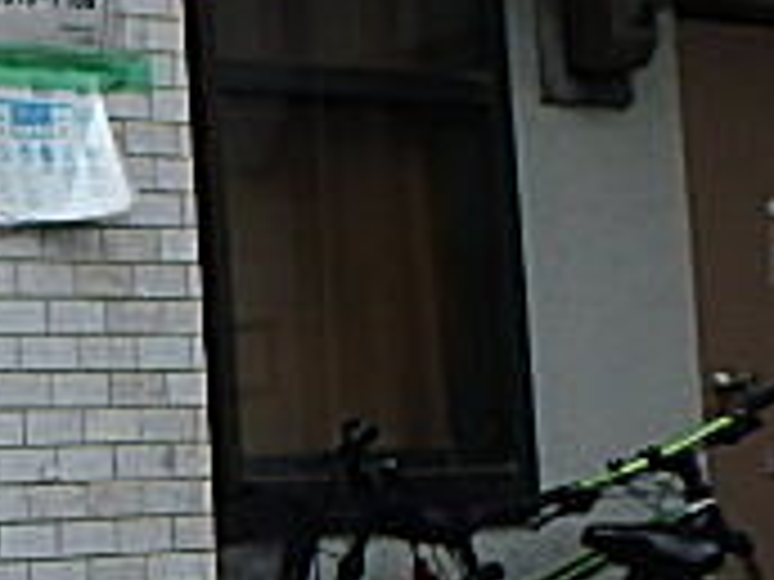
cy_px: 337
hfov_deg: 19.5
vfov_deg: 18.9
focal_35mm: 78
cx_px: -576
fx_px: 1744
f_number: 3.5
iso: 125
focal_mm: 3.7
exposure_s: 1/500
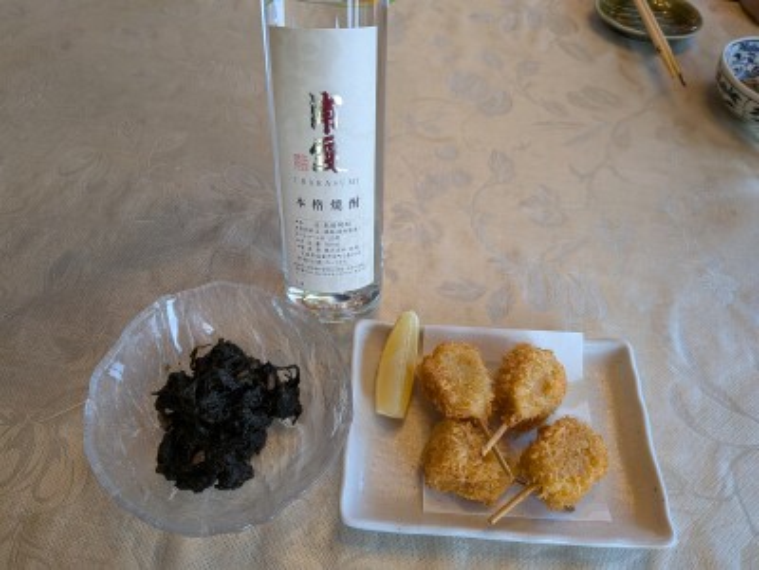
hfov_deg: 71.6
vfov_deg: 56.8
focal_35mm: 24
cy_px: 285
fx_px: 526
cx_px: 380
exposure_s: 1/120
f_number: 1.7
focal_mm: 4.53
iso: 43
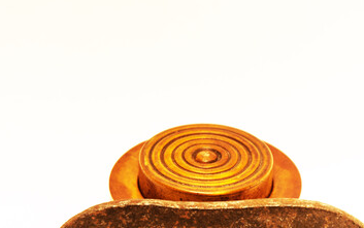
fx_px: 2412
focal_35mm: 243
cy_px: 225
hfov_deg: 8.6
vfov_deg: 5.4
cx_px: 278
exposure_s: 1/40
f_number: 4.5
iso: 100
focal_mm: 70
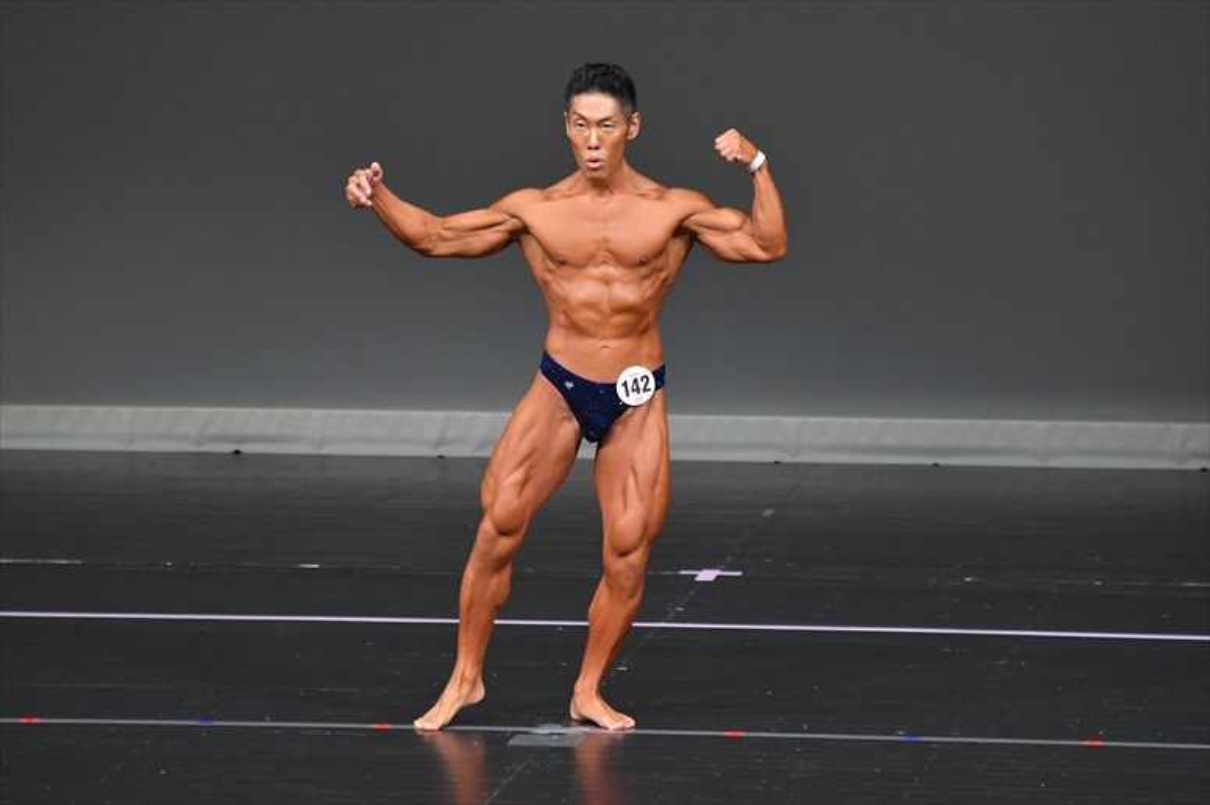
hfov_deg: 6.0
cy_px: 402
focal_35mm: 345
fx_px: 11590
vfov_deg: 4.0
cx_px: 605
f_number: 5.6
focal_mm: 230
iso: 4000
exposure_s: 1/400
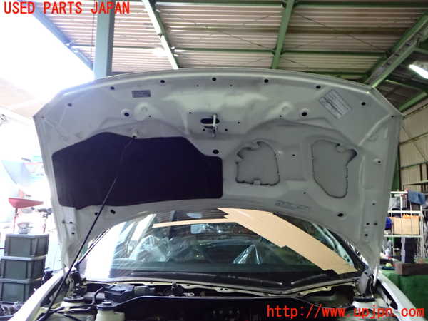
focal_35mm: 30
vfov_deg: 46.8
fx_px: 371
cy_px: 160
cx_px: 214
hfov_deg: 60.0
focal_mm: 5.4
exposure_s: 1/200
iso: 1250
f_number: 2.3
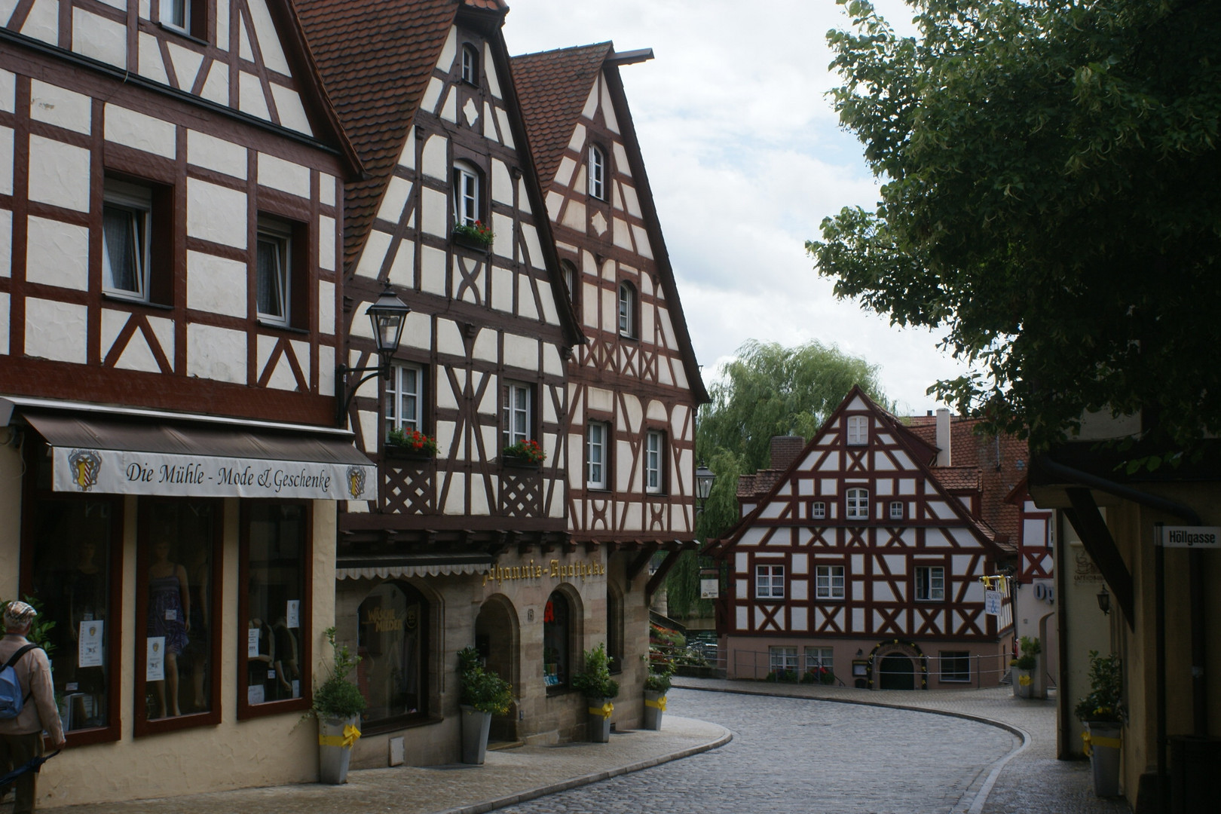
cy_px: 407
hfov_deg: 43.6
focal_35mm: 45
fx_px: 1526
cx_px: 610
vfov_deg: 29.9
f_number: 10
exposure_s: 1/250
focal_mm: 30
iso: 100
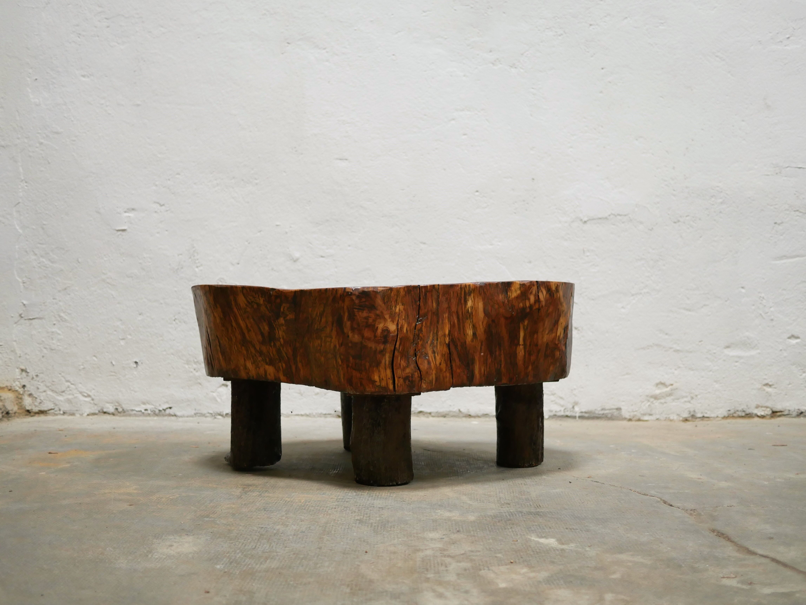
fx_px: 932
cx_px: 403
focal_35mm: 40
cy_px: 302
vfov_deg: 36.0
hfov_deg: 46.8
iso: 640
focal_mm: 20
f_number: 1.7
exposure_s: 1/60
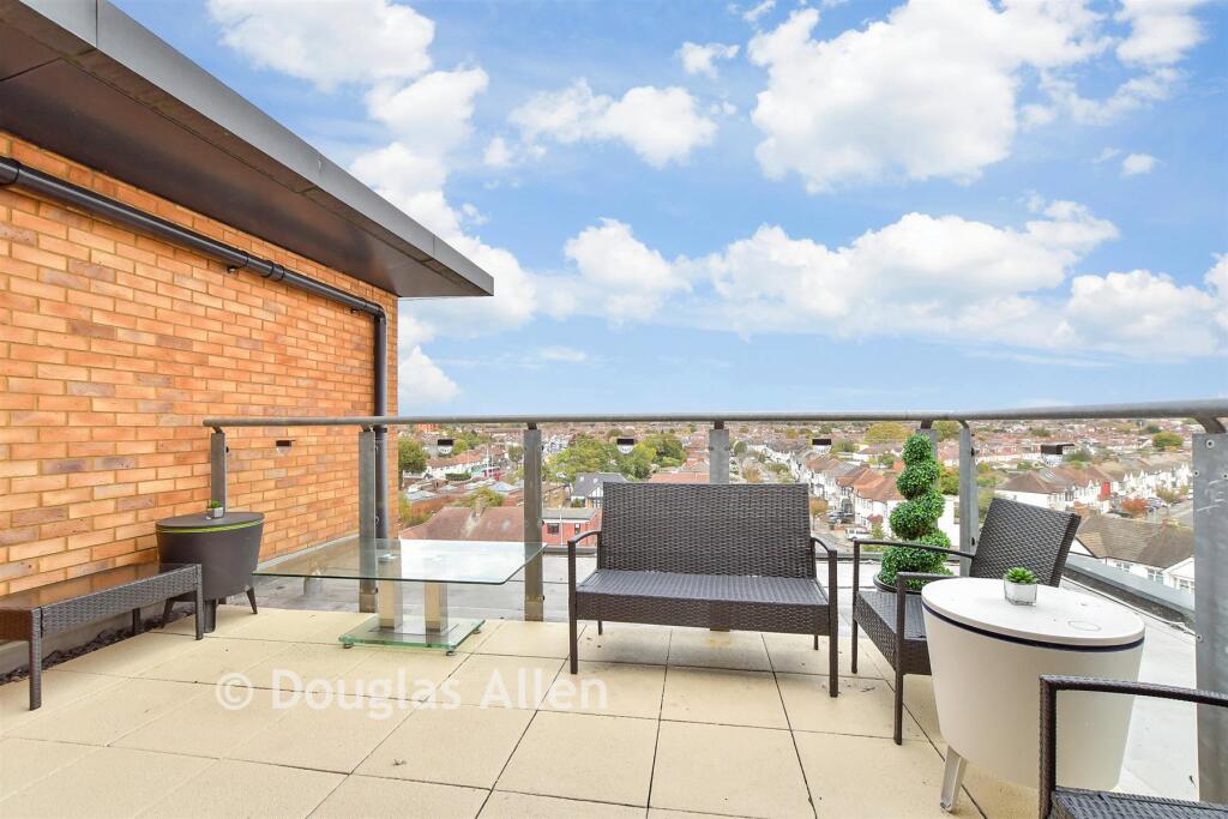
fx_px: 512
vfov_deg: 77.3
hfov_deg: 100.4
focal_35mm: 15
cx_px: 614
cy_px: 410
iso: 400
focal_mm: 10
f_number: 7.1
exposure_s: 1/200
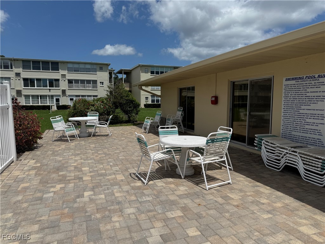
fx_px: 225
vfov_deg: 56.8
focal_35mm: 24
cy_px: 122
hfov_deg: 71.6
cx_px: 162
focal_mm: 6.76
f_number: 1.78
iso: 80
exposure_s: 1/10417
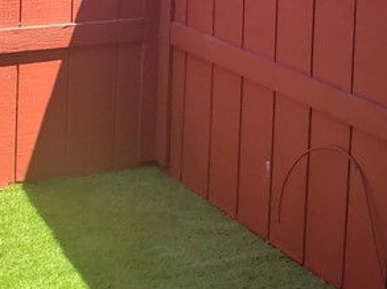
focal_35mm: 91
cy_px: -78
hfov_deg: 21.6
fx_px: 1016
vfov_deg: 15.5
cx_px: 197
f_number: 2.4
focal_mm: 4.3
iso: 50
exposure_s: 1/608
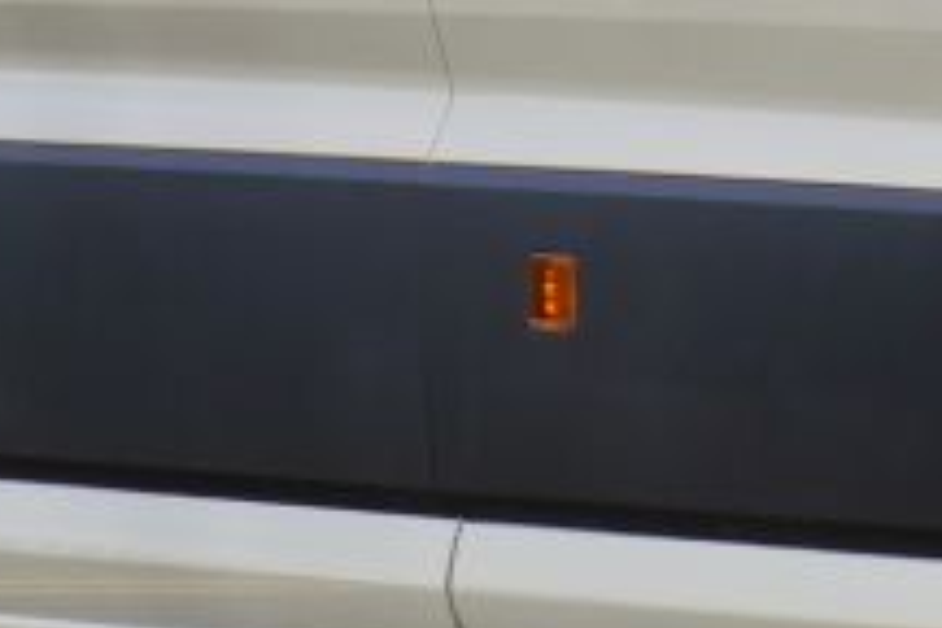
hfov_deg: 3.8
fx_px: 14226
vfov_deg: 2.5
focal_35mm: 544
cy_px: -689
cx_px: 1814
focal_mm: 49
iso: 100
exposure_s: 1/125
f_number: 10
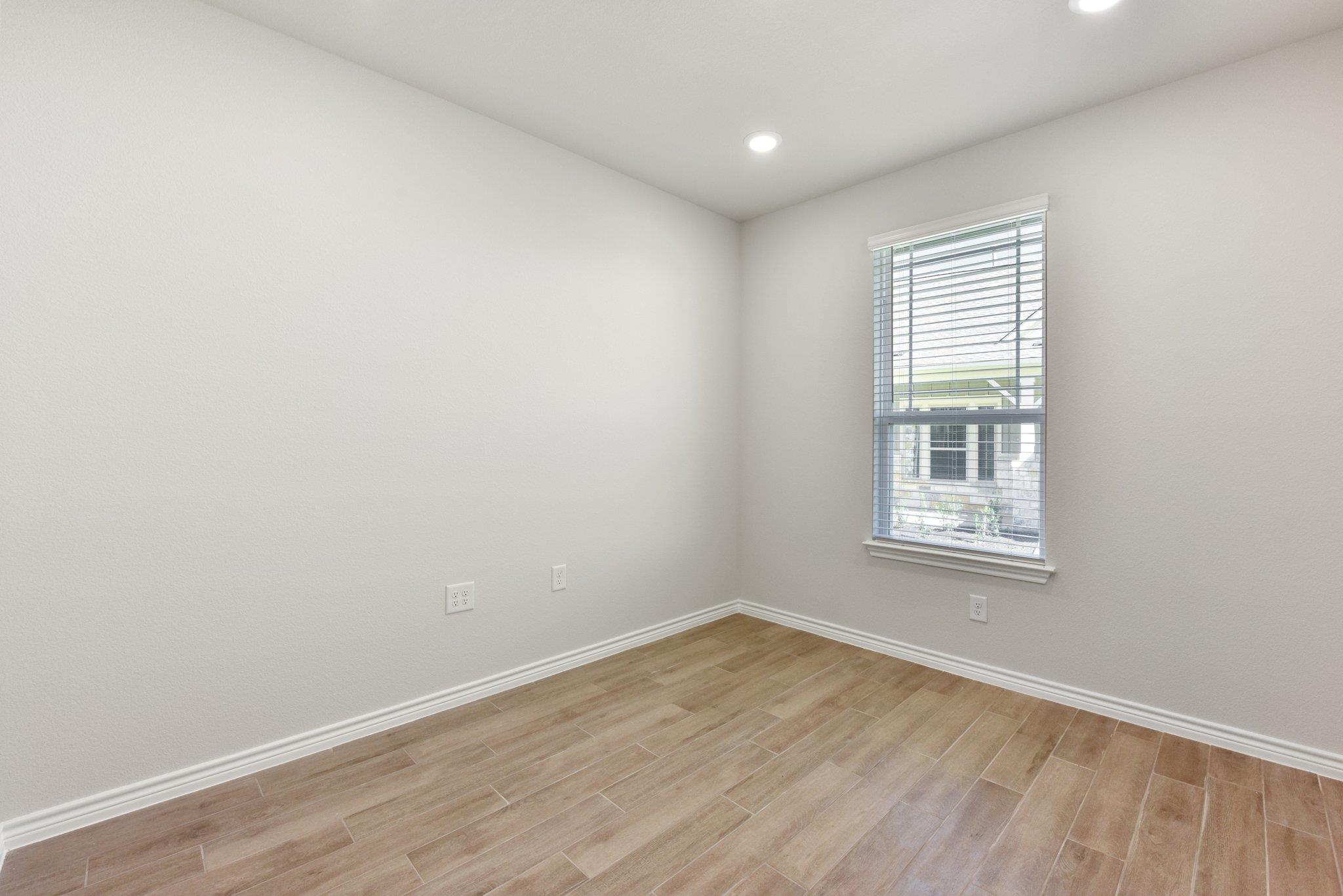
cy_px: 448
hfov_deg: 104.2
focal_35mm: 14
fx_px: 522
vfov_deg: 81.2
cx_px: 672
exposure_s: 1/40
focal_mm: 14
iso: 400
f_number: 8
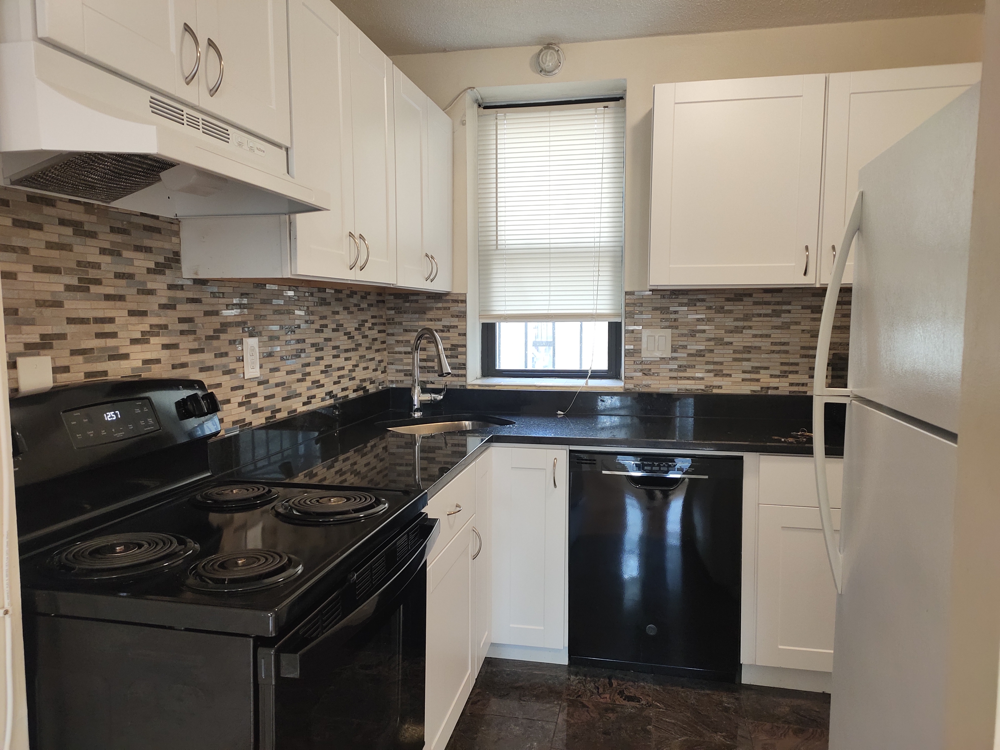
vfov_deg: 58.9
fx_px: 664
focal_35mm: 23
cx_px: 500
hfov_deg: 73.9
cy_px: 375
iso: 848
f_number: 1.79
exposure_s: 1/100
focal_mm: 4.76
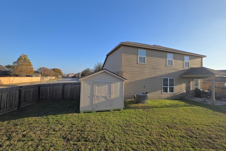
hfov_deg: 104.3
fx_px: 88
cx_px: 114
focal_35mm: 14
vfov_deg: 81.2
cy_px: 72
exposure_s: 1/1513
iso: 40
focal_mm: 2.2
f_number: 1.9
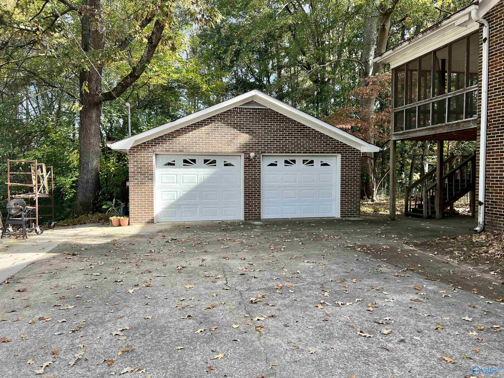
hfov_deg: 67.3
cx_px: 252
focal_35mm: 26
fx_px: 379
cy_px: 189
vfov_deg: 53.1
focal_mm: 5.7
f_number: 1.5
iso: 50
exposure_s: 1/387
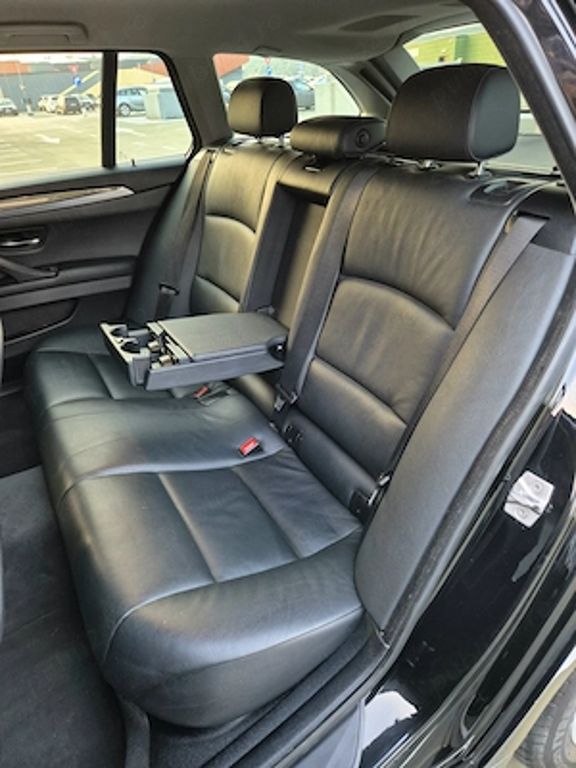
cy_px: 384
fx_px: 510
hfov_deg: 58.9
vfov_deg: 73.9
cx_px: 288
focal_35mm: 23
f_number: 1.8
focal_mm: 5.4
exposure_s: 1/100
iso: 800
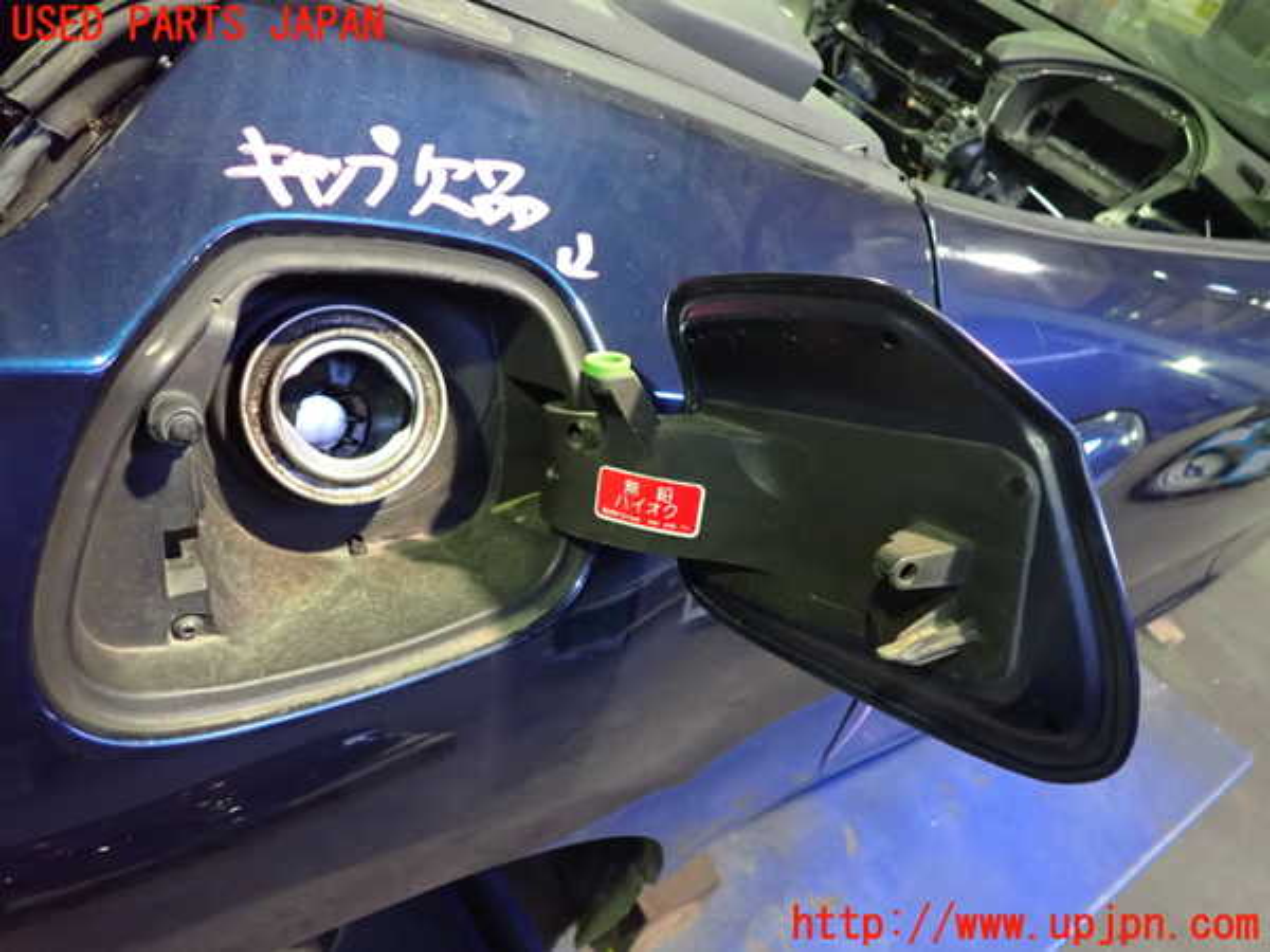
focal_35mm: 25
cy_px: 476
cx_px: 635
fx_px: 917
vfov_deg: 54.9
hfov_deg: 69.4
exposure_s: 1/40
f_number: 2
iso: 1250
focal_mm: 4.5
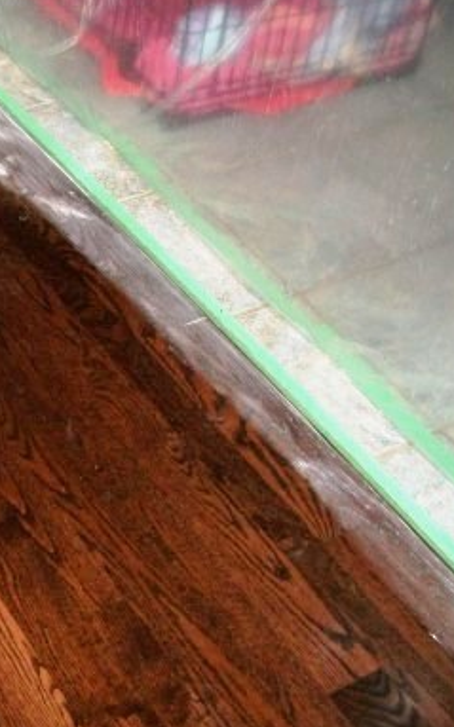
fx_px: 1229
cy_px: 340
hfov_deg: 19.8
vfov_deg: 33.0
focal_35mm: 62
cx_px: -72
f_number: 3.1
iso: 200
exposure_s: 1/60
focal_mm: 6.3
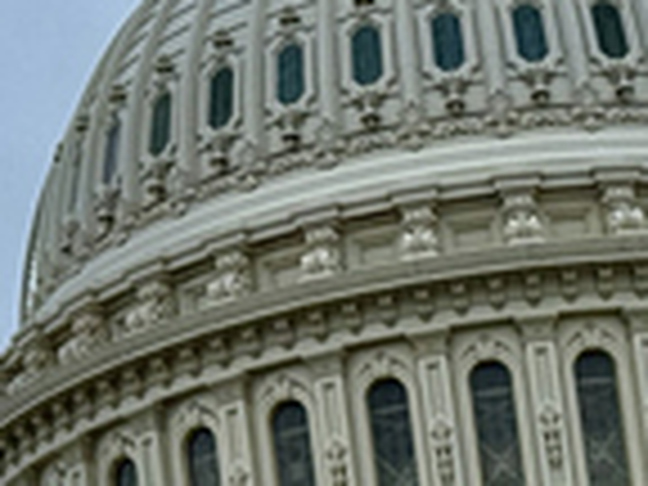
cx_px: 515
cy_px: 882
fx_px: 4268
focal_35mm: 228
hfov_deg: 8.7
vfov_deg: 6.4
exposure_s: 1/1403
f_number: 1.78
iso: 64
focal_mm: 6.76
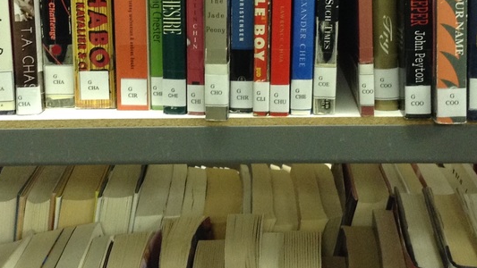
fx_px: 873
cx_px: 226
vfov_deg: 17.0
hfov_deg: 30.6
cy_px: -20
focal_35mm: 69
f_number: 2.4
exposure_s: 1/24
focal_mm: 3.3
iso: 125
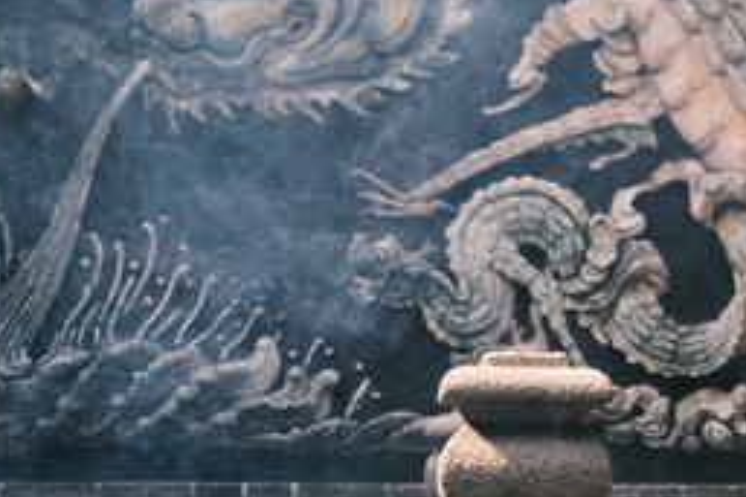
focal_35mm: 148
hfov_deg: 13.8
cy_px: 605
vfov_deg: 9.1
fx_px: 3065
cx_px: 656
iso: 800
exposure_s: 1/250
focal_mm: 23
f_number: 8
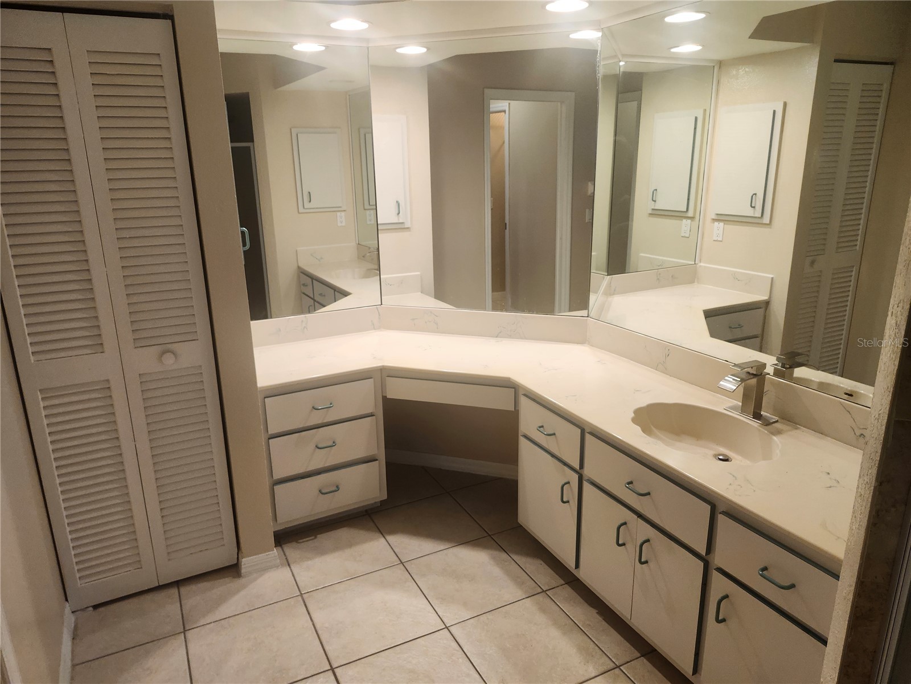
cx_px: 456
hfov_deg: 73.9
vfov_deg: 58.9
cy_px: 342
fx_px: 605
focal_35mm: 23
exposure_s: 1/120
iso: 250
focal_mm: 5.54
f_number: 1.8
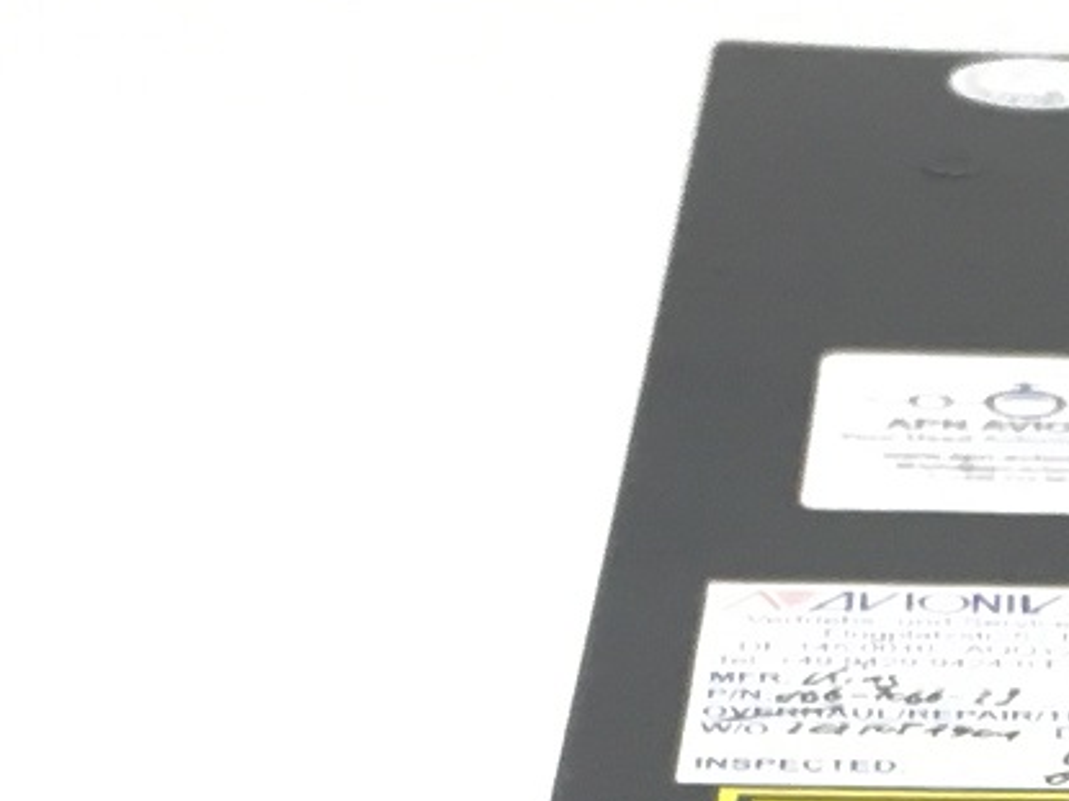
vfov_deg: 10.1
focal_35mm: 141
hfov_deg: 13.7
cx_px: 1172
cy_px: 1342
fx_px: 4353
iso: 40
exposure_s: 1/33
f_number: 2.2
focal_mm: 4.15
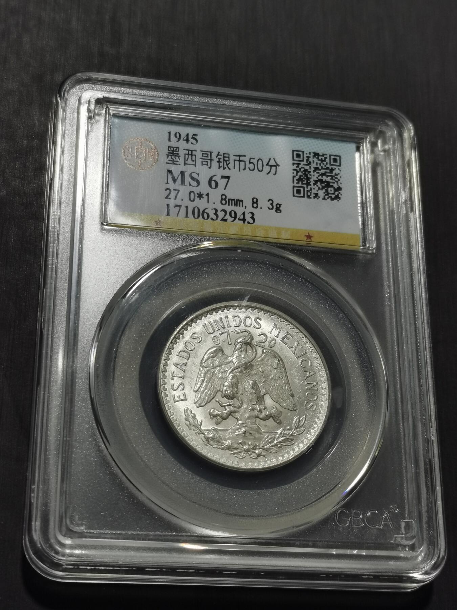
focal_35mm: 62
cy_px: 305
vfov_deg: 31.2
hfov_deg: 23.7
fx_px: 1091
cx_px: 228
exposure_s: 1/180
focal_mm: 5.58
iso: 80
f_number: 1.8
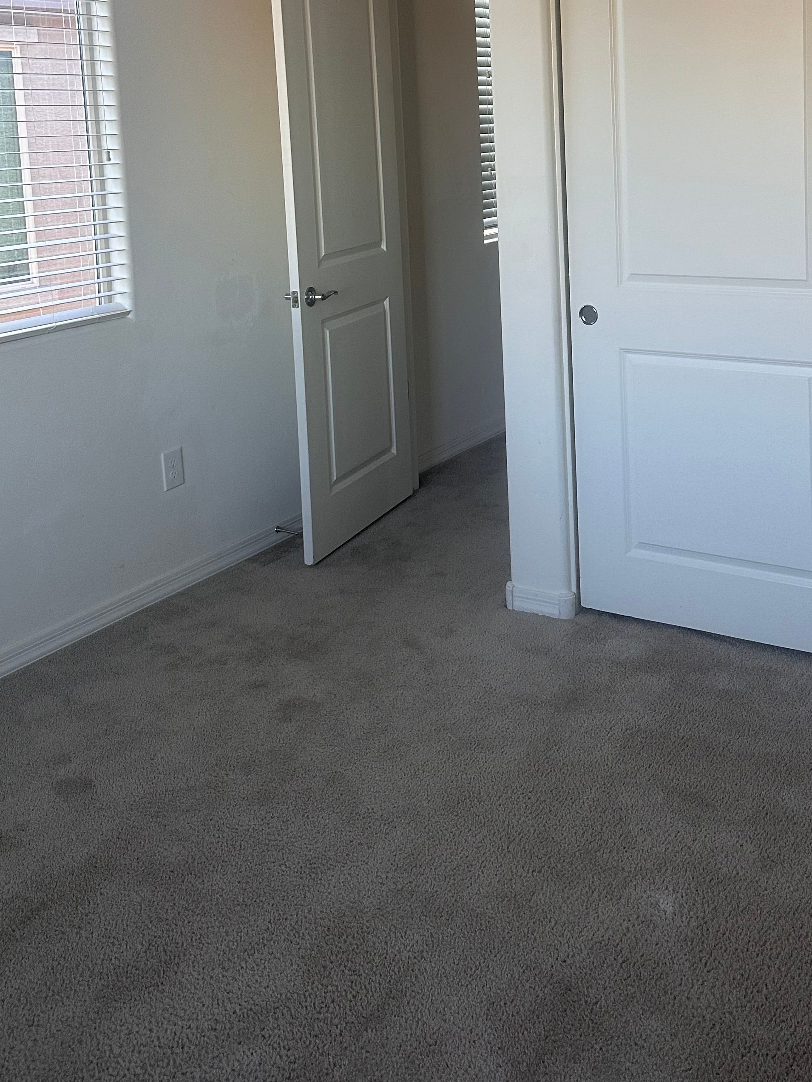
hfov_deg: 37.4
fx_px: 1189
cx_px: 530
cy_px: 231
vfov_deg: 46.6
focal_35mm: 38
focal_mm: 6.86
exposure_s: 1/120
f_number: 1.78
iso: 200
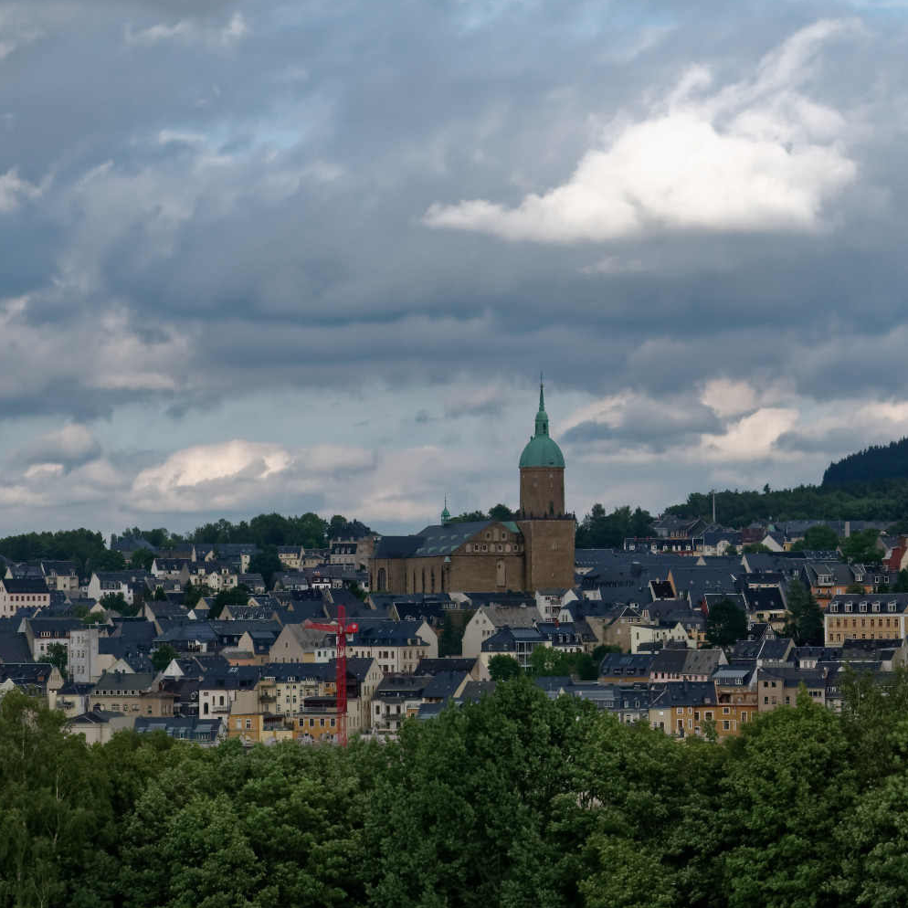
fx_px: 3116
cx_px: 524
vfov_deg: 16.6
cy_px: 465
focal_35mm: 105
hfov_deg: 16.6
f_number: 13
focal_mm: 40
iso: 800
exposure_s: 1/500
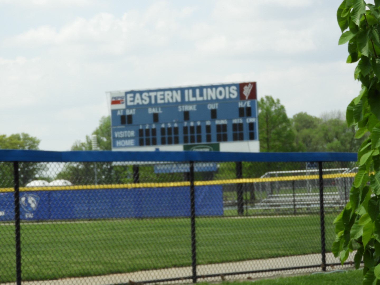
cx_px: 190
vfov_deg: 12.9
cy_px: 142
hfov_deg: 17.1
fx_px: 1262
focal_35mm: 115
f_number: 5
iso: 100
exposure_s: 1/640
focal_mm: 20.6
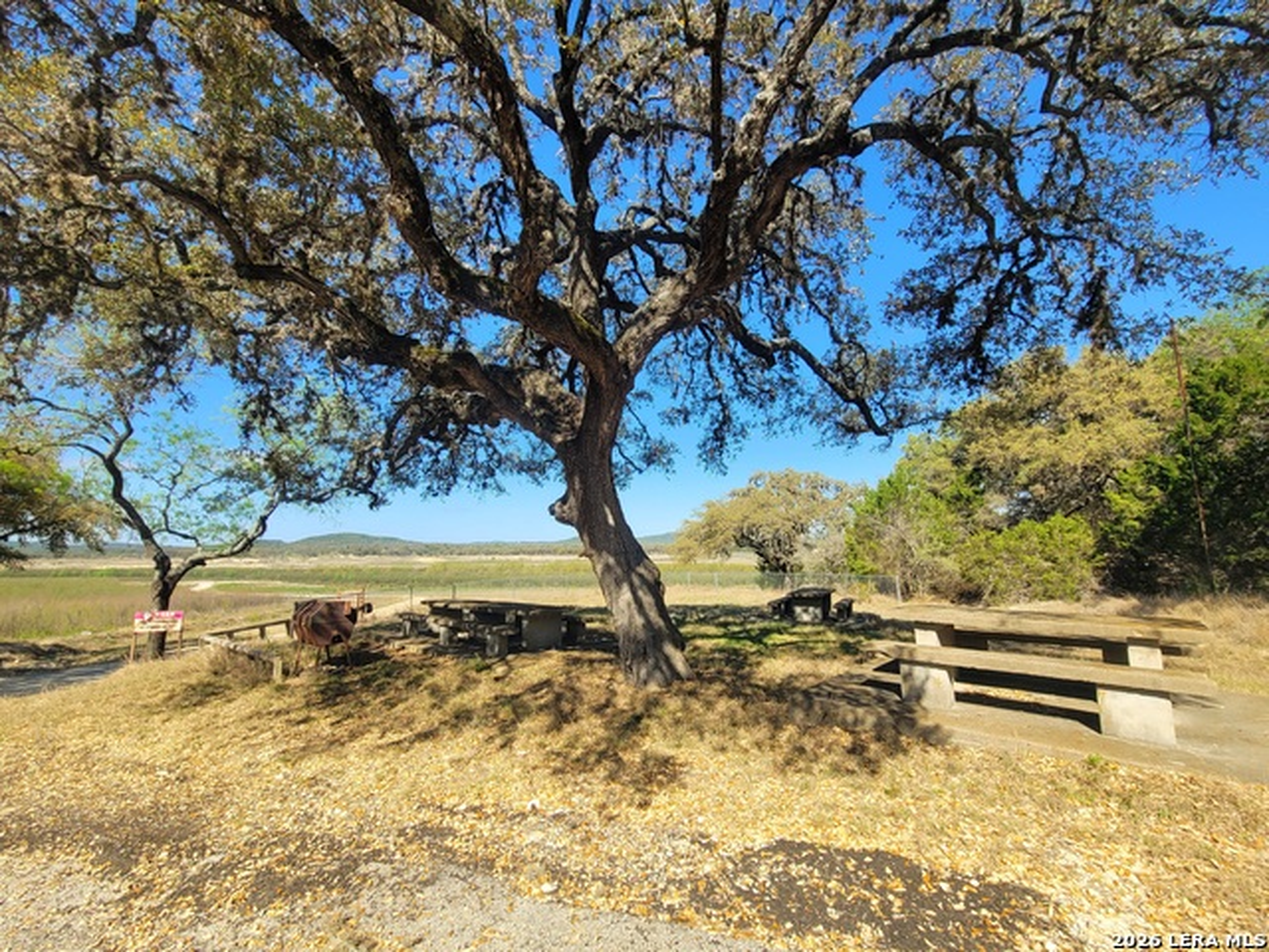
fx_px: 477
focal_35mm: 13
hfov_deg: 106.2
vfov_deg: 89.9
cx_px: 634
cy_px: 476
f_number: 2.2
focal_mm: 2.2
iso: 50
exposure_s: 1/1111
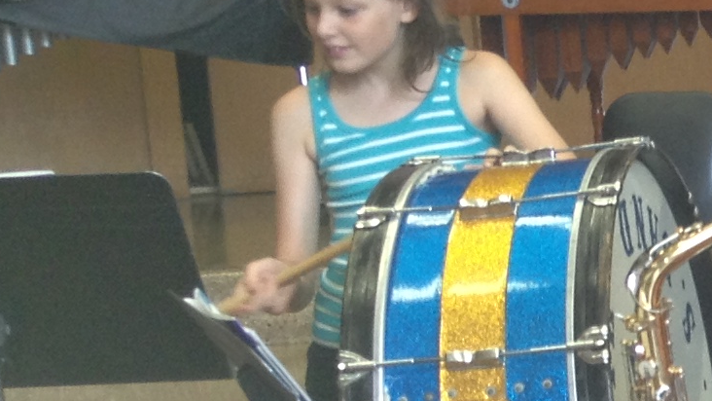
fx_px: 3210
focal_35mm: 170
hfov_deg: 11.4
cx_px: 1429
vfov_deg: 7.1
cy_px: 449
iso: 50
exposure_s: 1/24
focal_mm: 4.28
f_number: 2.4
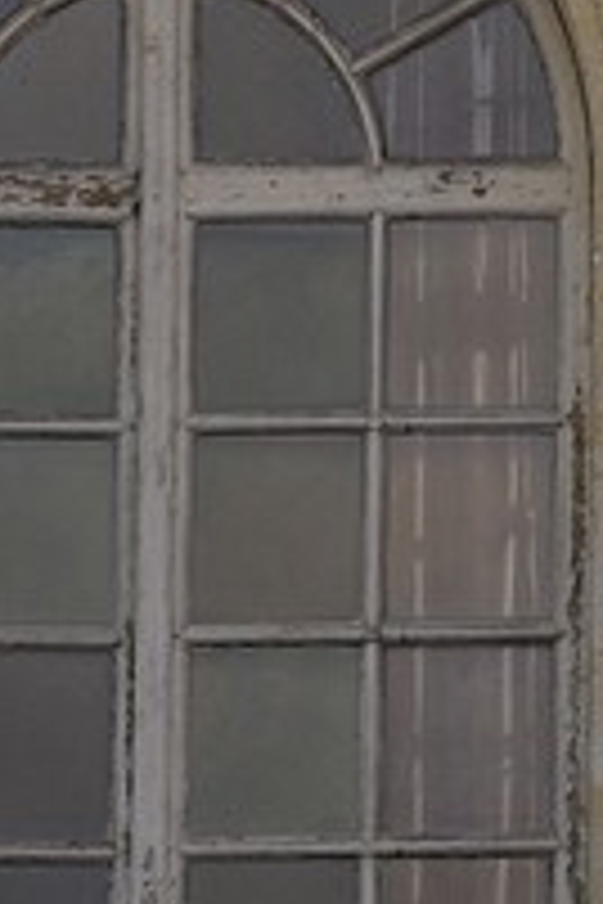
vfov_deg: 1.8
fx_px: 28012
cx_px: 1710
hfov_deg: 1.2
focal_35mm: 1115
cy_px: -1066
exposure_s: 1/320
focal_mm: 140
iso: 200
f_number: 8
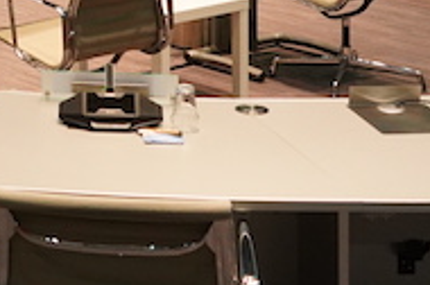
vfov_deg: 10.7
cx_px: -140
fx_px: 1407
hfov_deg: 16.4
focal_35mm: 118
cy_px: -259
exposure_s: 1/160
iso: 4000
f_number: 3.5
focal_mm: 28
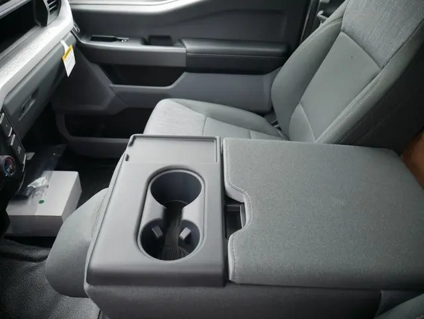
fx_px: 343
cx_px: 212
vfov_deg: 49.8
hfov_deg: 63.4
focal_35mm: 28
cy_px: 160
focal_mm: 14
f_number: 3.5
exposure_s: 1/125
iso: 200
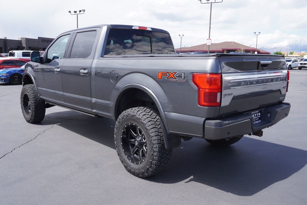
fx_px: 282
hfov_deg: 57.2
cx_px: 154
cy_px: 102
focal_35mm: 33
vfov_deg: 40.0
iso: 100
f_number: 7.1
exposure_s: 1/200
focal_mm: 22
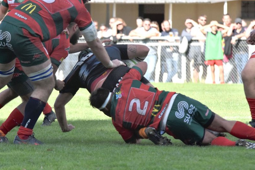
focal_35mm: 578
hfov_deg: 3.6
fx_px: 4093
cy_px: 68
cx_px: 99
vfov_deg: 2.4
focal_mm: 300
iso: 1000
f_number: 9
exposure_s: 1/1600
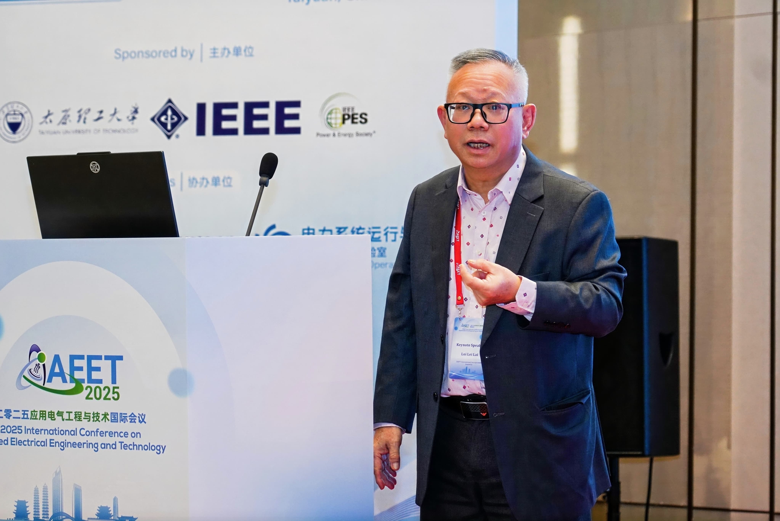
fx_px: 2666
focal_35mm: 123
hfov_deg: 16.6
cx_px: 390
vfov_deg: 11.2
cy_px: 260
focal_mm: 82
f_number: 4
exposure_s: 1/160
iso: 800
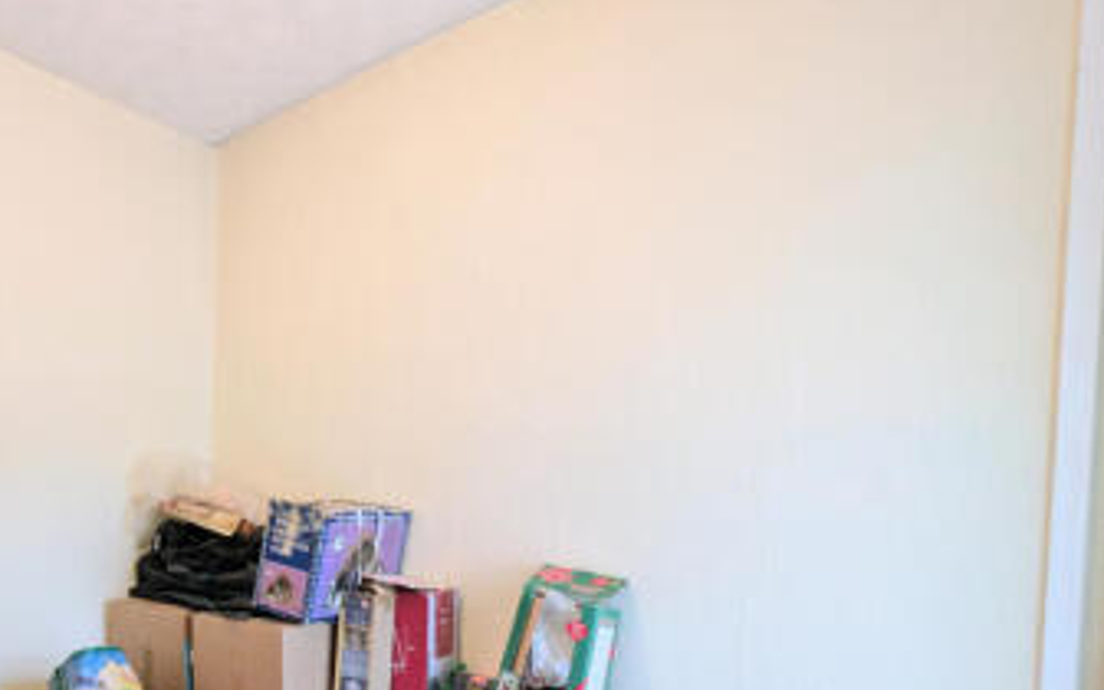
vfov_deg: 52.3
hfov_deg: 72.3
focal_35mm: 22
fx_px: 662
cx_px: 237
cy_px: 527
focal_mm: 2.23
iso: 59
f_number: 1.95
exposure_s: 1/25
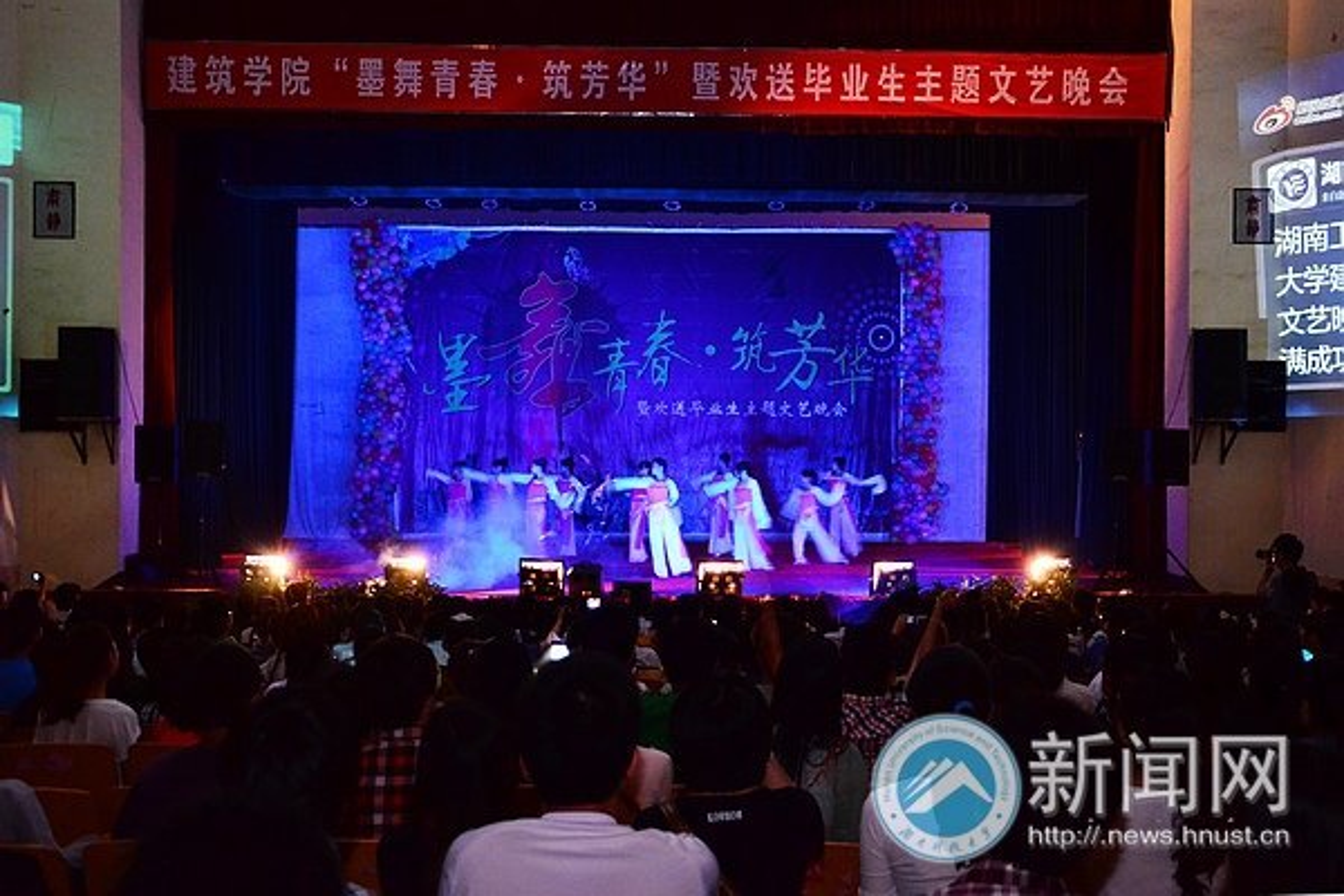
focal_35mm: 38
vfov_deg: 35.5
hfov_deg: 51.3
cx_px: 672
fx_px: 1400
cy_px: 448
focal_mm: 25
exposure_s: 1/8
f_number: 4.5
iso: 2000
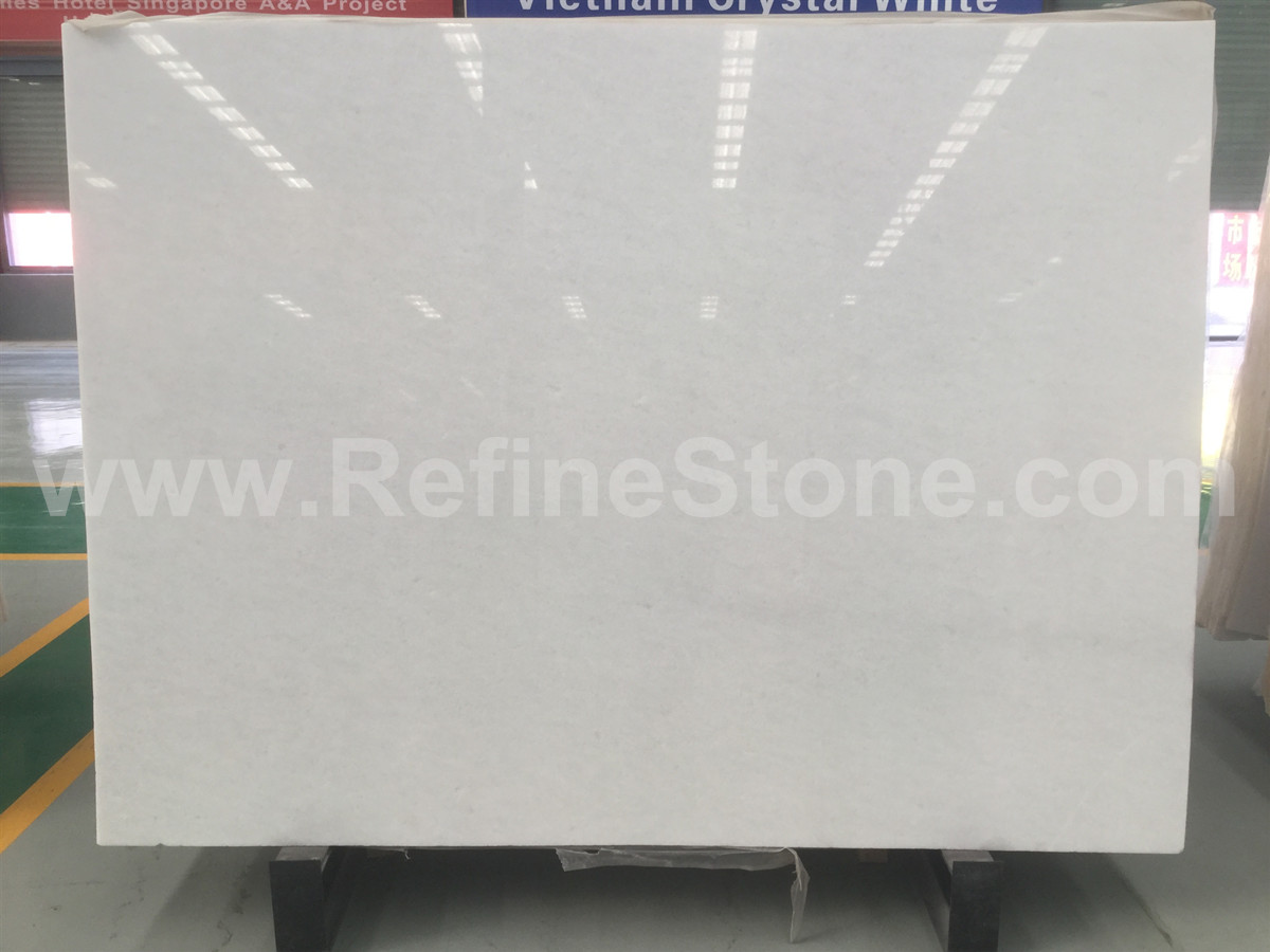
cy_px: 476
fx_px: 1137
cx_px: 635
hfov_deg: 58.4
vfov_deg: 45.4
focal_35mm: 31
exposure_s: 1/50
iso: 25
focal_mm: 3.3
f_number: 2.4
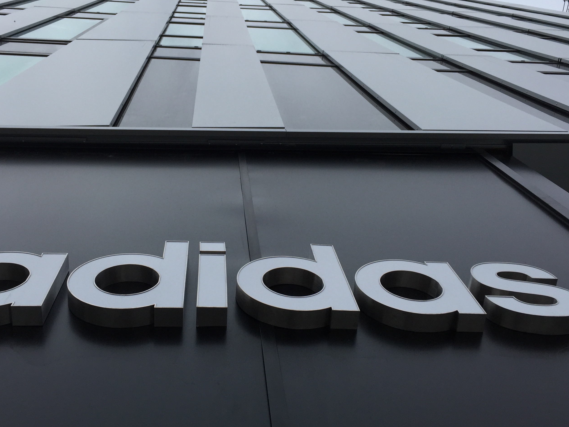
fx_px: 608
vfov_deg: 38.6
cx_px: 253
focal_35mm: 37
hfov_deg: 50.0
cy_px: 192
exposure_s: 1/2639
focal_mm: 4.15
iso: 32
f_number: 2.2
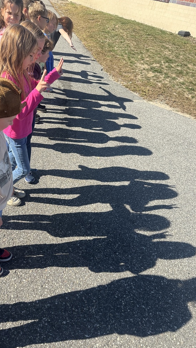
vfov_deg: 69.8
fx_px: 249
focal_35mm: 27
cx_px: 81
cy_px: 179
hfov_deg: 42.7
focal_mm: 6.86
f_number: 1.78
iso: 80
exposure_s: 1/2525
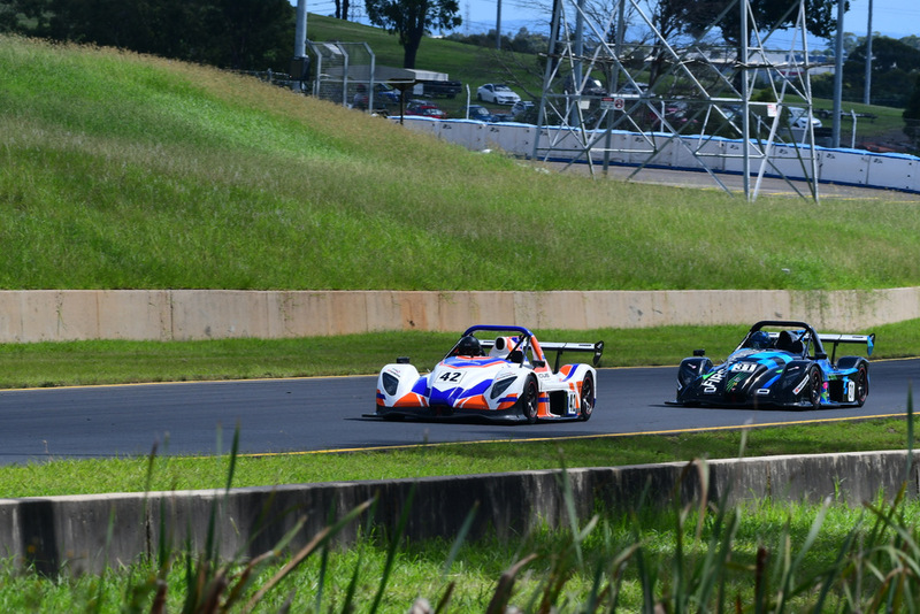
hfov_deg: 6.9
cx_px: 460
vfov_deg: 4.6
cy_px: 307
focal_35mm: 300
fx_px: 7669
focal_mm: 200
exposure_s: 1/640
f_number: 11
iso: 400
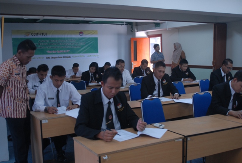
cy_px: 82
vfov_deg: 32.1
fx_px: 283
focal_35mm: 42
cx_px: 121
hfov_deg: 46.3
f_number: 4
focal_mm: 28
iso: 400
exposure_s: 1/30
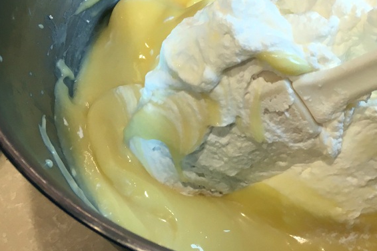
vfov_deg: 20.6
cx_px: 281
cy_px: 6
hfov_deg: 30.9
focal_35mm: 64
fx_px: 670
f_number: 2.2
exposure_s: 1/30
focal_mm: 4.15
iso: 50
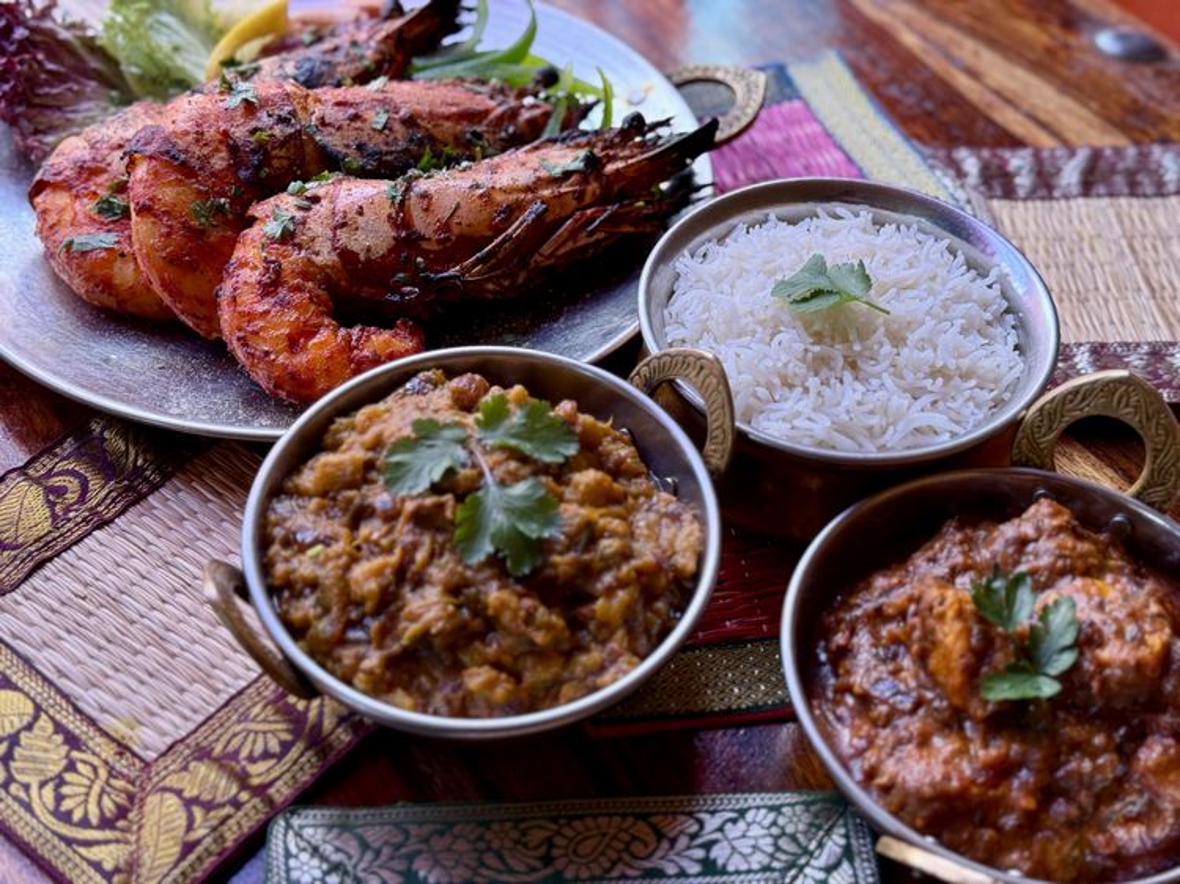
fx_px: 1636
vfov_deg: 30.2
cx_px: 590
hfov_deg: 39.7
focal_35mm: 48
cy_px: 442
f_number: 1.78
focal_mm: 6.76
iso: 125
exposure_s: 1/60
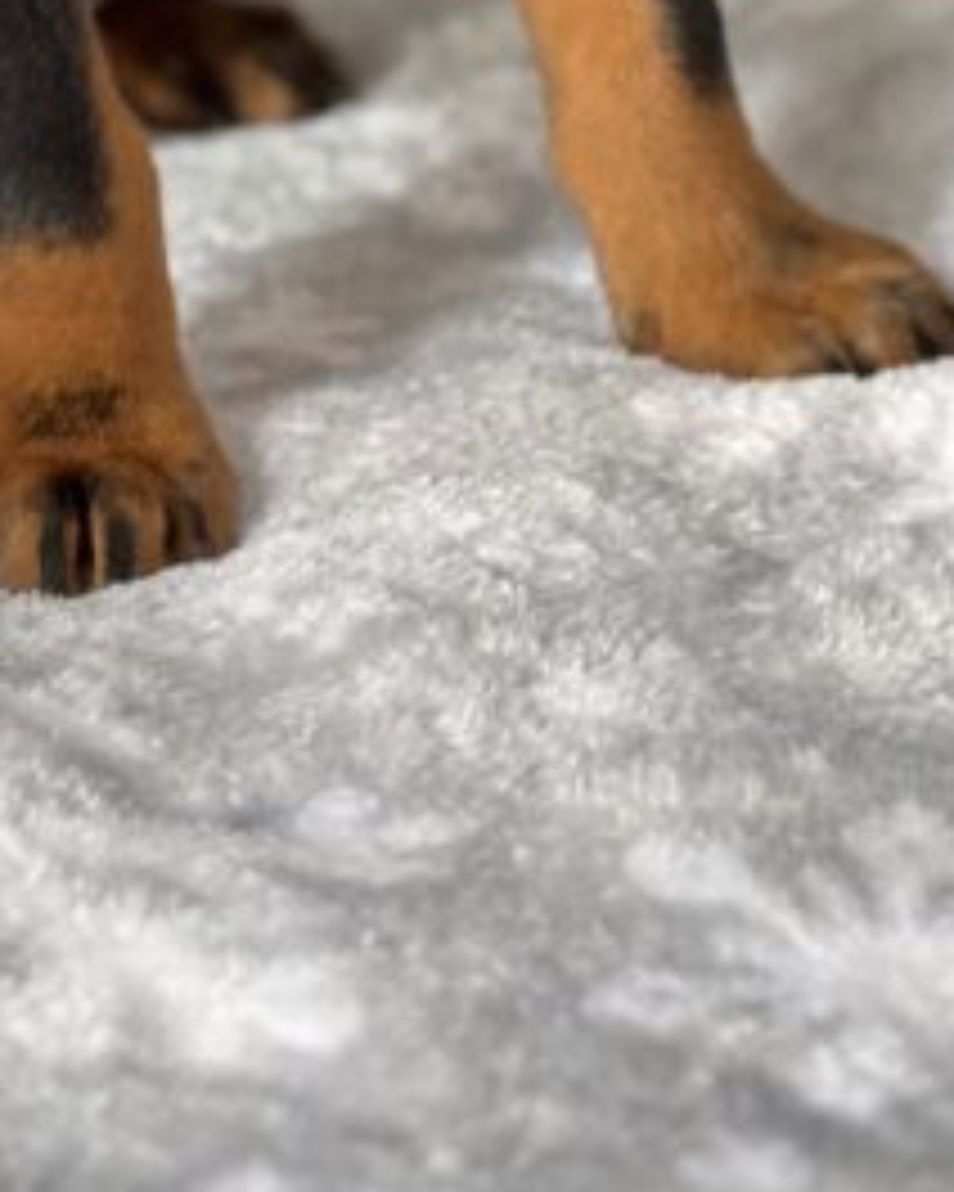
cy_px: -495
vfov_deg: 12.1
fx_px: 5400
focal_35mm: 153
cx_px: 230
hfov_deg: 10.1
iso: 100
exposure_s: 1/60
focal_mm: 5.96
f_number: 1.6
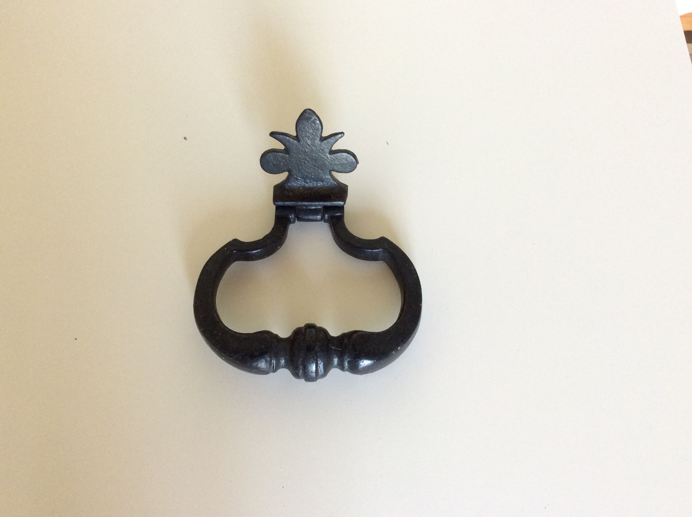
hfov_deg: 56.9
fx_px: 639
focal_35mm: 32
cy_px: 258
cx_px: 346
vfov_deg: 44.1
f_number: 2.4
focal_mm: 3.3
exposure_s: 1/25
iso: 100
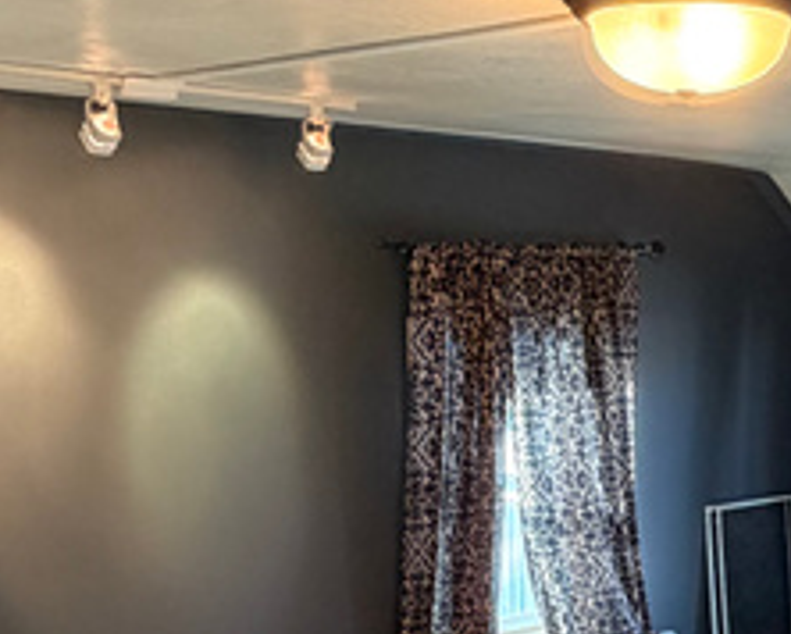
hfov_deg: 29.2
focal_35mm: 63
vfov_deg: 22.7
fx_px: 1476
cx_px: 652
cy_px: 716
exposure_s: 1/60
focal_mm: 2.22
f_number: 2.2
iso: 200
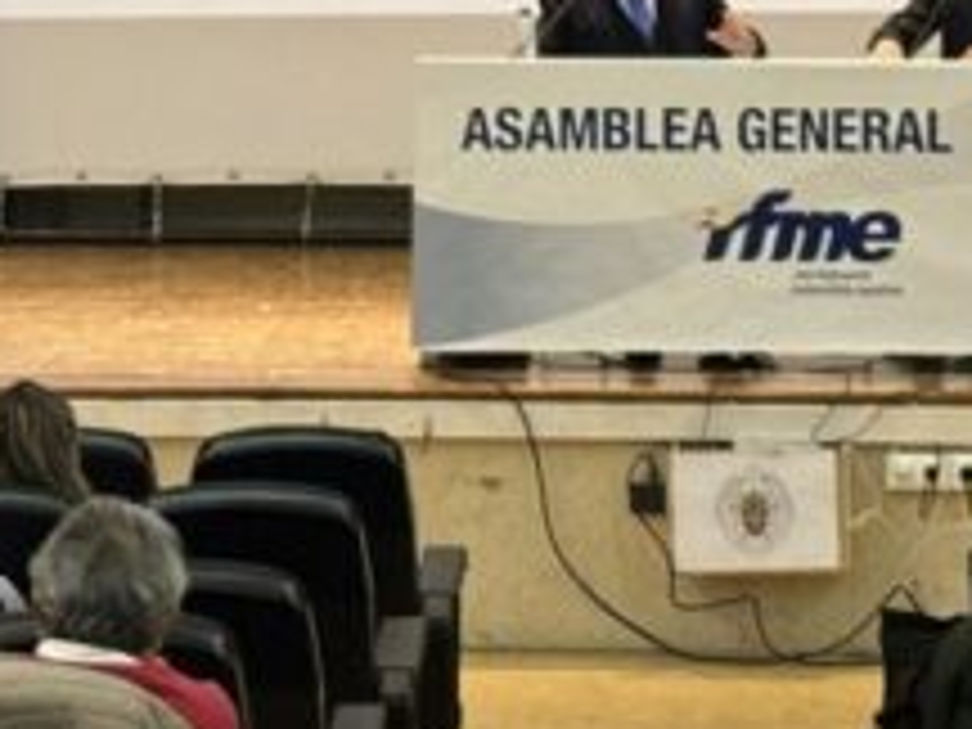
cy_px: -396
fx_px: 5195
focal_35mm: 185
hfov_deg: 10.7
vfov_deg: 7.9
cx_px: 666
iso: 160
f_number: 1.6
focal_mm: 5.96
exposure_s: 1/33
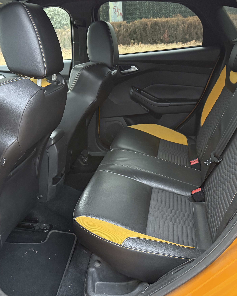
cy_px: 141
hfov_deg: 39.2
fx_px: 333
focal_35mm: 38
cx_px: 120
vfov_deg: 47.9
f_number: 1.78
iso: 800
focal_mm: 6.76
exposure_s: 1/46
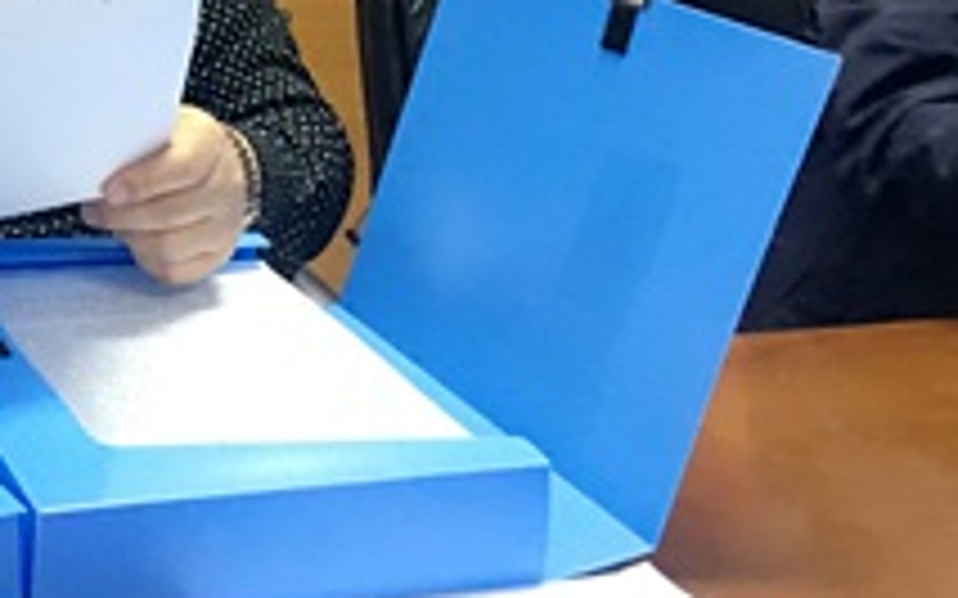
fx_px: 1958
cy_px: -198
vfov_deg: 16.4
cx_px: -81
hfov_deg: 25.6
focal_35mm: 75
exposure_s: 1/8
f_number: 2.2
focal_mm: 4.15
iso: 100
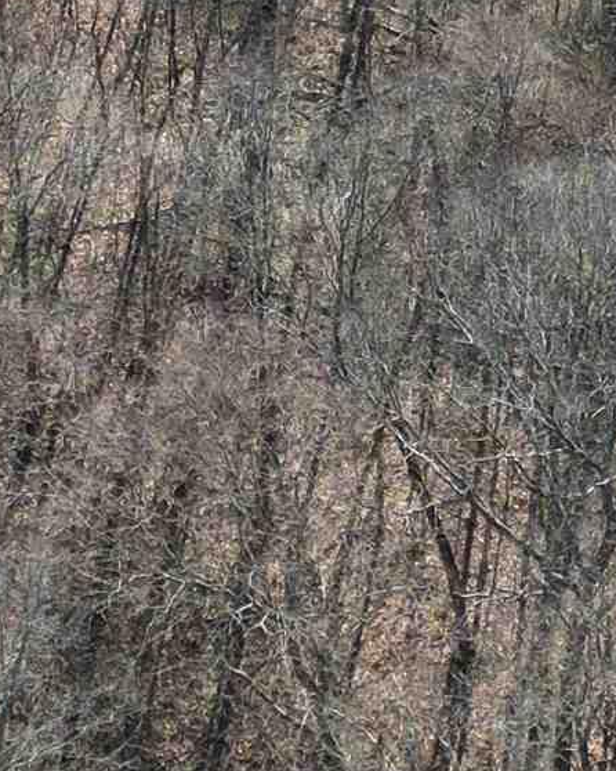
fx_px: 2941
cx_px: 649
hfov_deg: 11.8
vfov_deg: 14.5
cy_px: -145
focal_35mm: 129
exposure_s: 1/1000
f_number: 1.7
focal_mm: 6.72
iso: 110
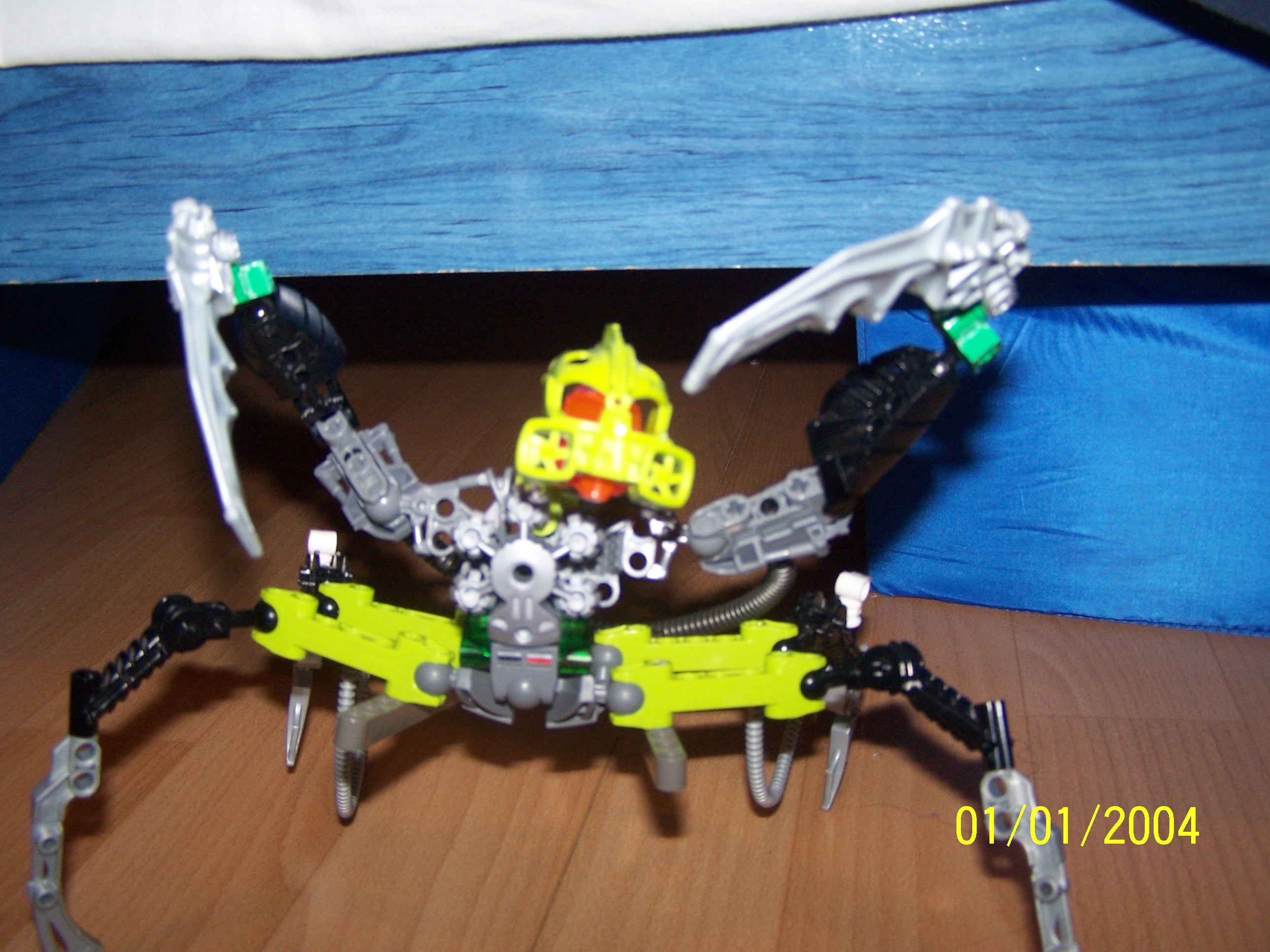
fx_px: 1394
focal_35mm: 38
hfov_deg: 49.0
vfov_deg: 37.7
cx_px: 635
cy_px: 476
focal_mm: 6.3
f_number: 2.8
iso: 140
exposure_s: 1/60
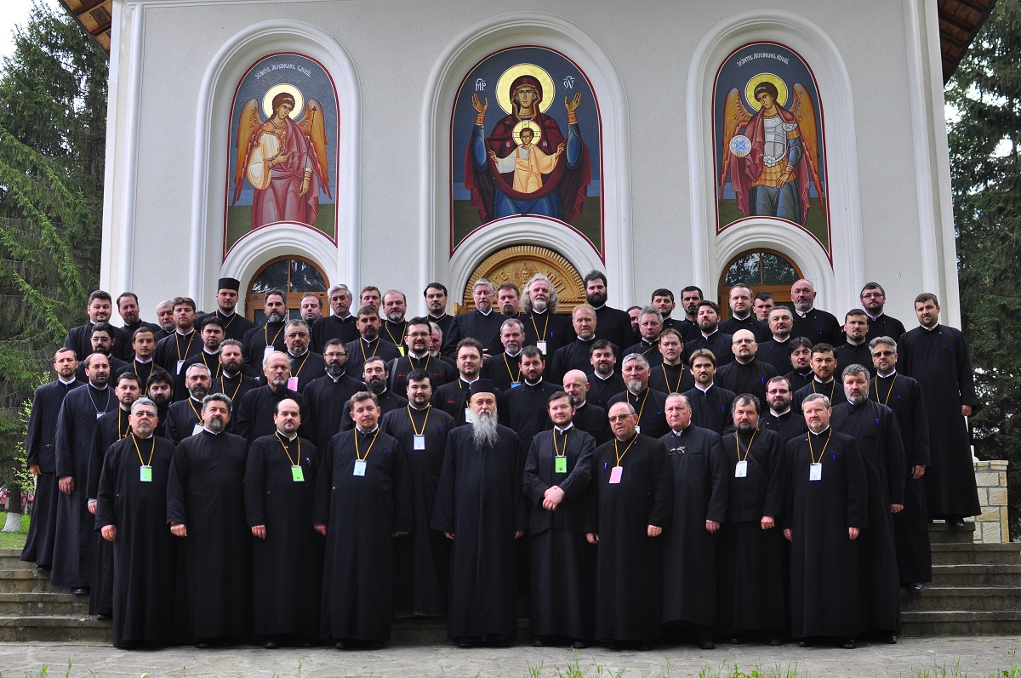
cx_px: 510
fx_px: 1487
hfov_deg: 37.9
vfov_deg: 25.7
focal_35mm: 52
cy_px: 339
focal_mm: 35
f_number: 4
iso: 200
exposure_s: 1/400
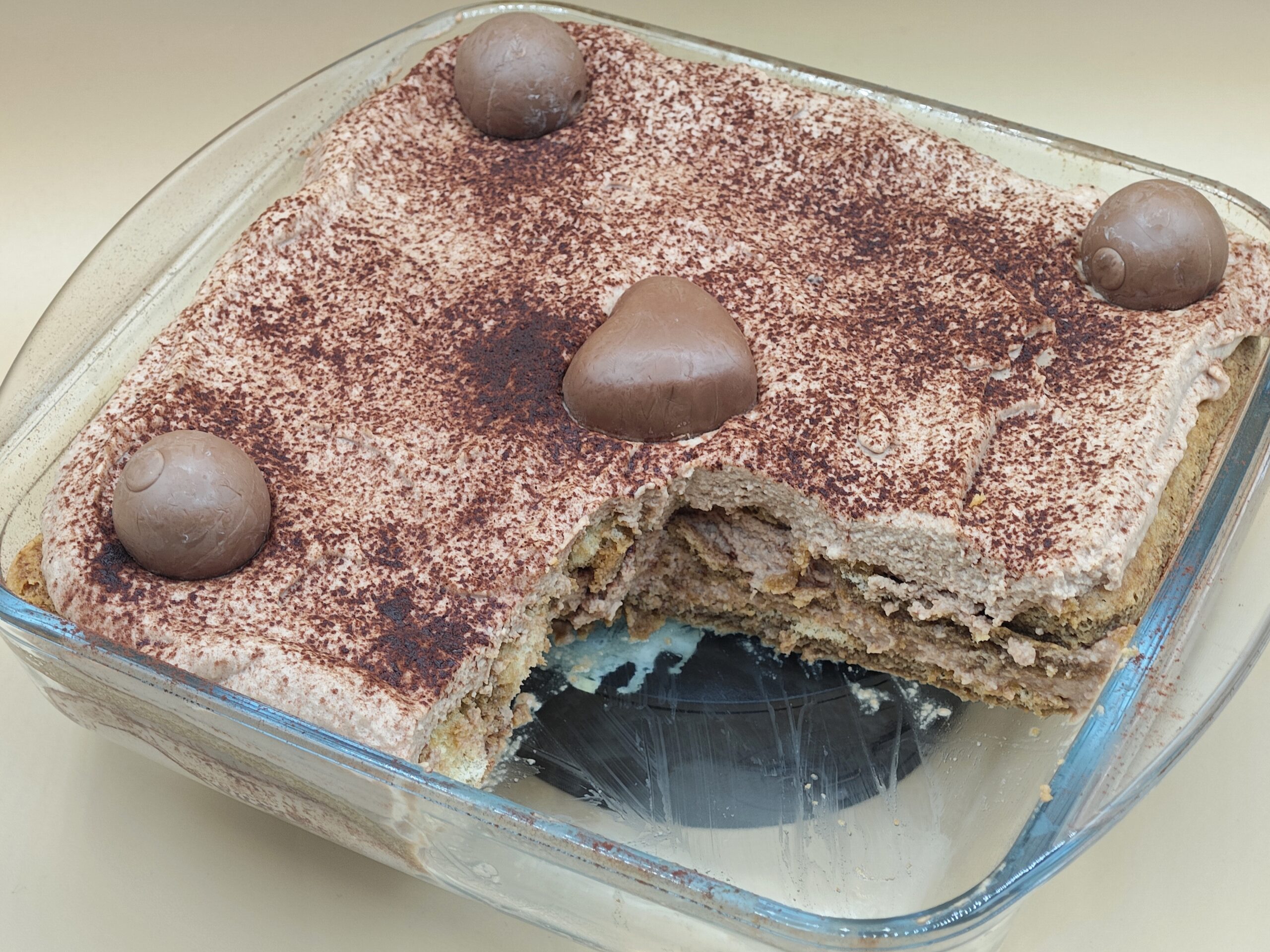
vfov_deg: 24.4
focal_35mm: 60
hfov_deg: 32.2
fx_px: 2201
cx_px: 635
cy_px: 476
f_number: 2
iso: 100
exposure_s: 1/100
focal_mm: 9
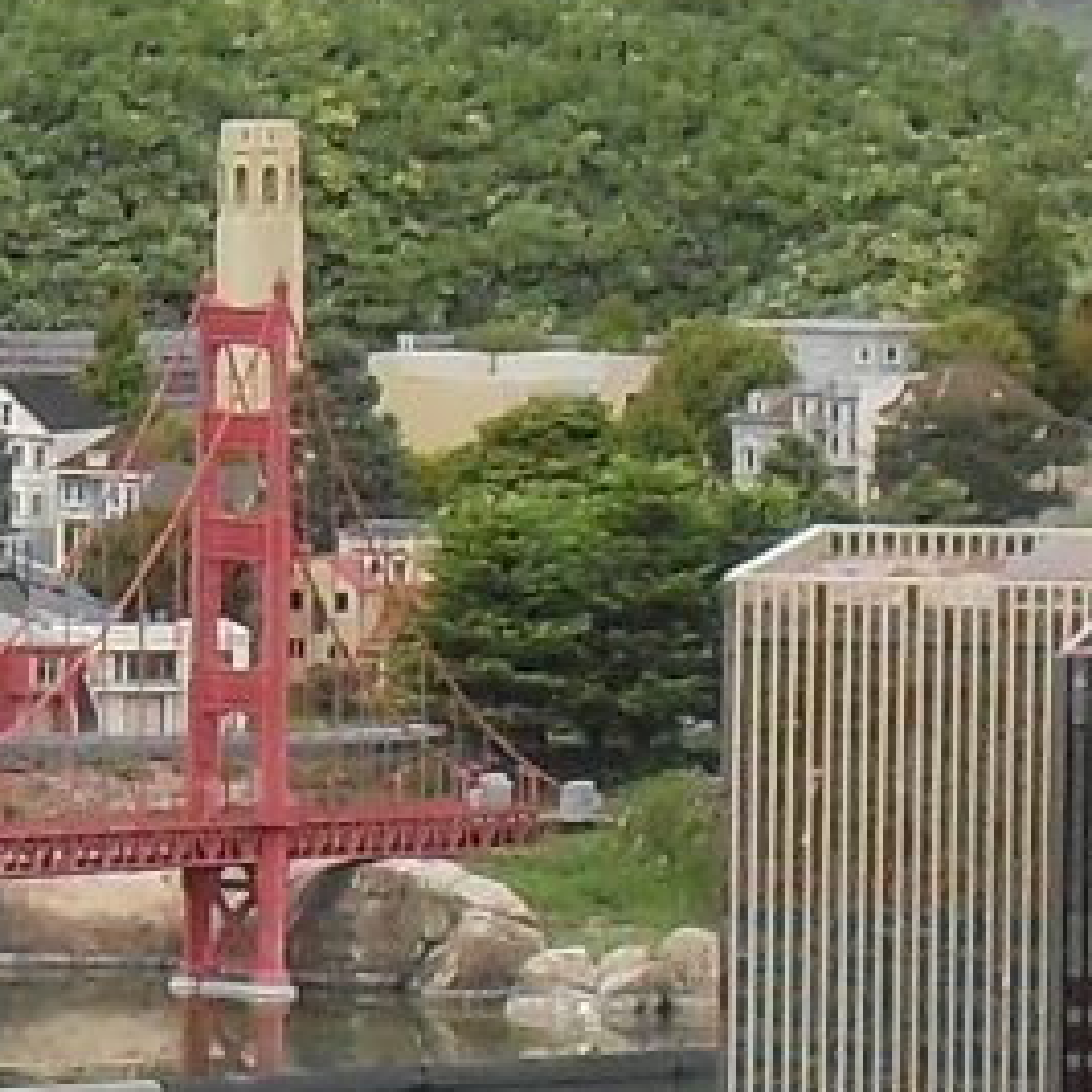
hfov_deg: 3.5
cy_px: 855
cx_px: -953
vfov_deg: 3.5
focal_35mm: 501
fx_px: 17881
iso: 80
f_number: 4
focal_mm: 11.8
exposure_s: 1/180
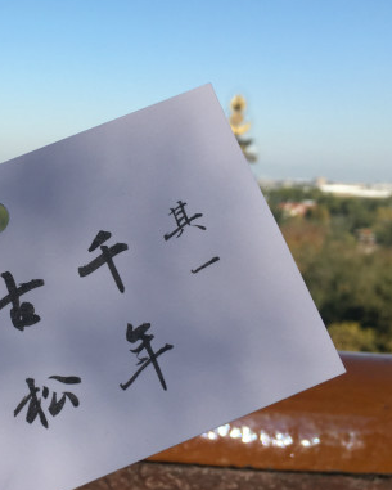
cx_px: 42
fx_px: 754
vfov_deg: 35.9
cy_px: 277
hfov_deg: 28.1
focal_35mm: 52
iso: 25
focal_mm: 4.15
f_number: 2.2
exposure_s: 1/1538
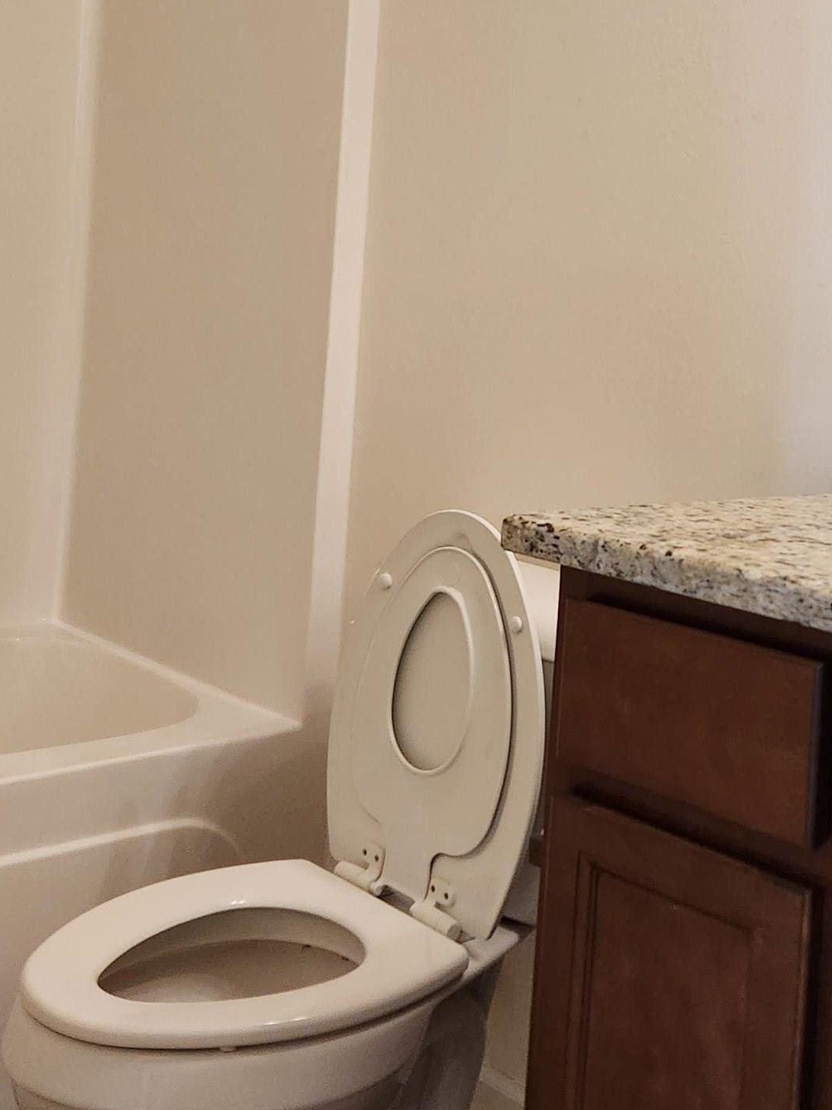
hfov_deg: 29.0
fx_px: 1602
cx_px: 499
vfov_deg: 37.2
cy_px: 271
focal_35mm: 50
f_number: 1.8
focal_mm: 5.4
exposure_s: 1/120
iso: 800
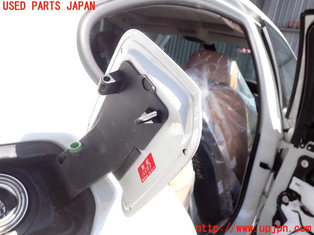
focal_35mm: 30
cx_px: 157
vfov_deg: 46.8
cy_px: 118
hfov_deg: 60.0
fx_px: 272
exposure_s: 1/320
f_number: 3.2
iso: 100
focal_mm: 5.4
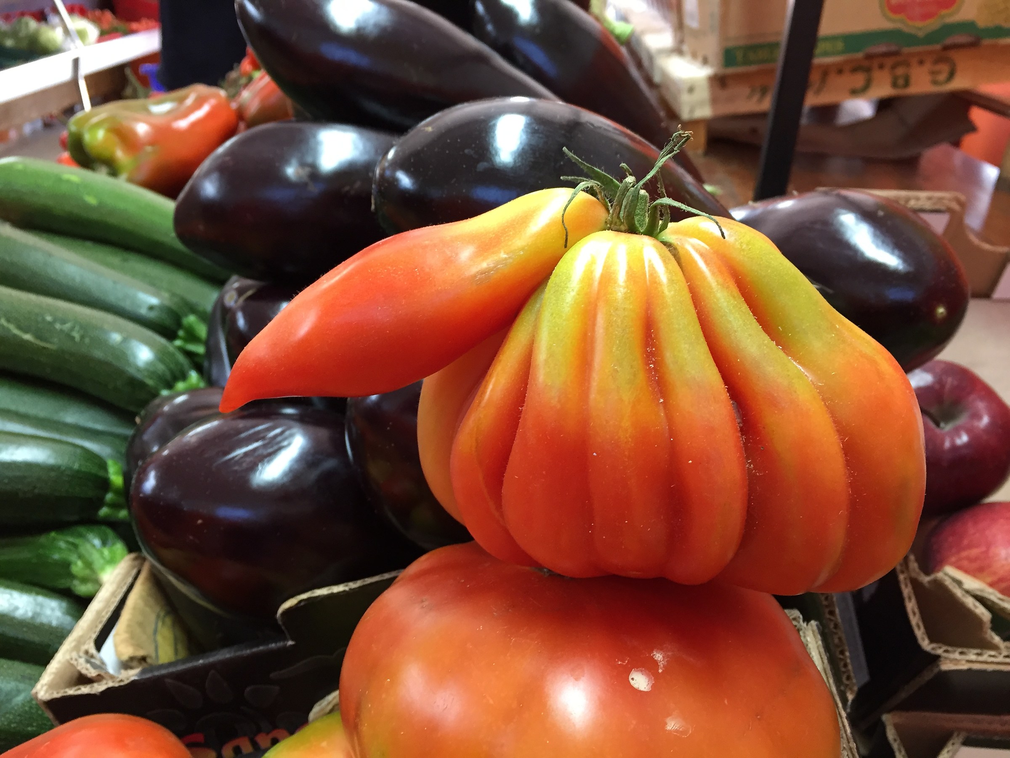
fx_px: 846
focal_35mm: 29
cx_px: 505
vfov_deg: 48.2
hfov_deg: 61.7
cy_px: 379
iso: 125
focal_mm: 4.15
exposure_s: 1/33
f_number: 2.2
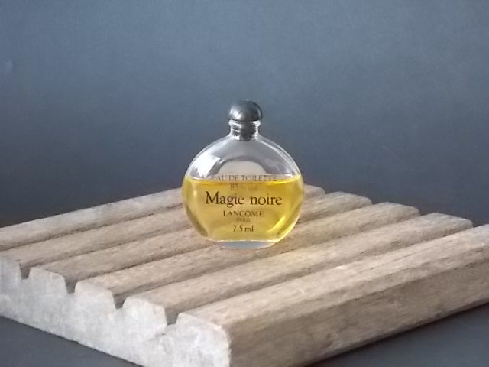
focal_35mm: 113
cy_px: 184
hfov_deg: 17.4
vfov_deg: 13.1
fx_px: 1596
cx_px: 244
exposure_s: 1/30
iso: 800
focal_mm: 20.1
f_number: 6
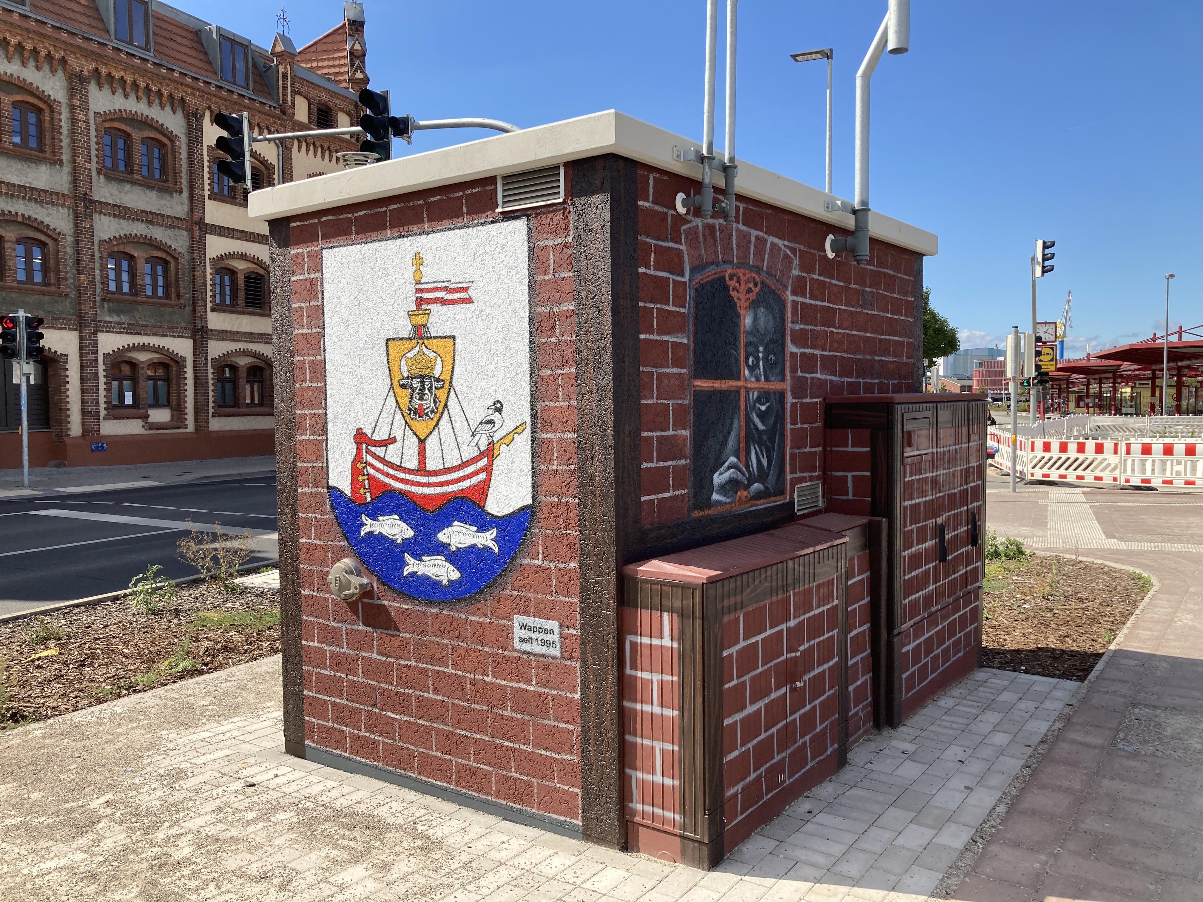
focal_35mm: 28
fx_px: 973
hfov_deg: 63.4
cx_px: 602
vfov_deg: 49.7
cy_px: 451
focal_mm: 3.99
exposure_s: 1/1736
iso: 20
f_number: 1.8
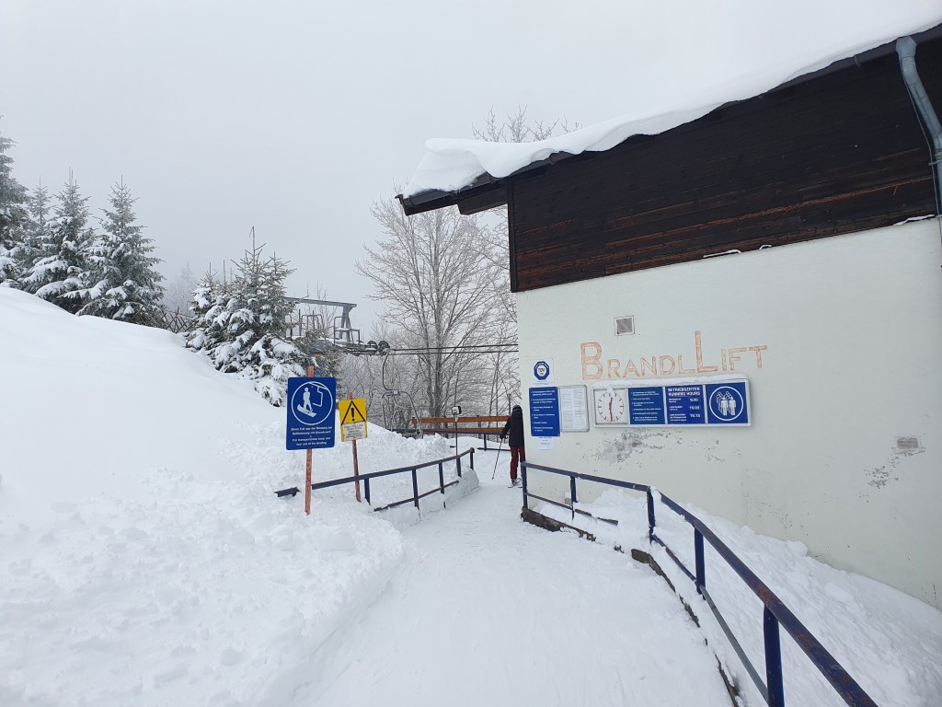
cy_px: 354
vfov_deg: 53.1
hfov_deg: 67.3
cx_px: 471
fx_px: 708
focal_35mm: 26
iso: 50
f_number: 2.4
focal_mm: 4.32
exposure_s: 1/1184
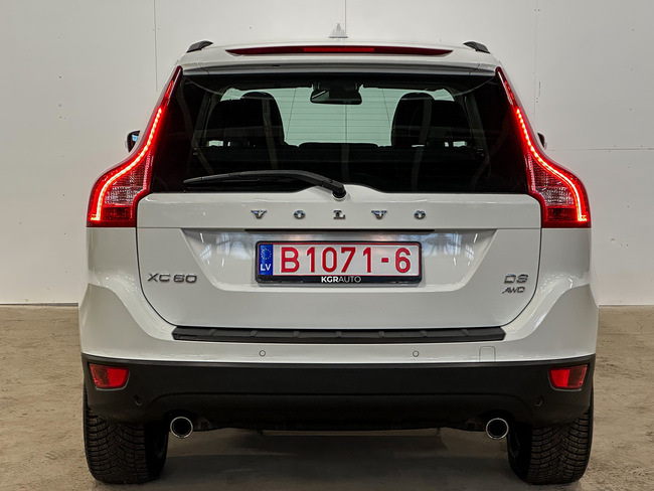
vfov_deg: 19.2
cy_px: 246
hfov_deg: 25.3
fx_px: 1455
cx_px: 327
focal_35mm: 77
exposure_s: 1/50
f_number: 2.8
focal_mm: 9
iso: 320
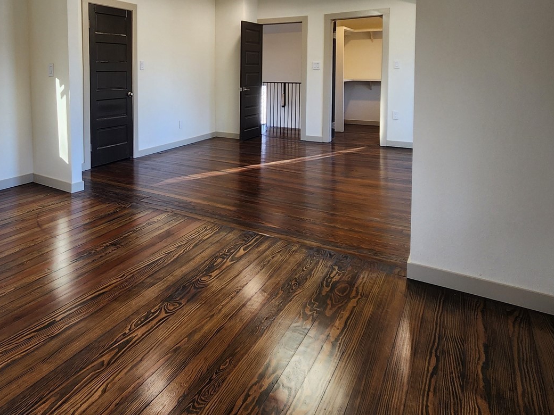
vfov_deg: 53.2
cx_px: 182
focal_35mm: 24
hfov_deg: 69.4
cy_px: 85
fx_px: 384
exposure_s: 1/60
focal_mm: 2.2
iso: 125
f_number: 2.2
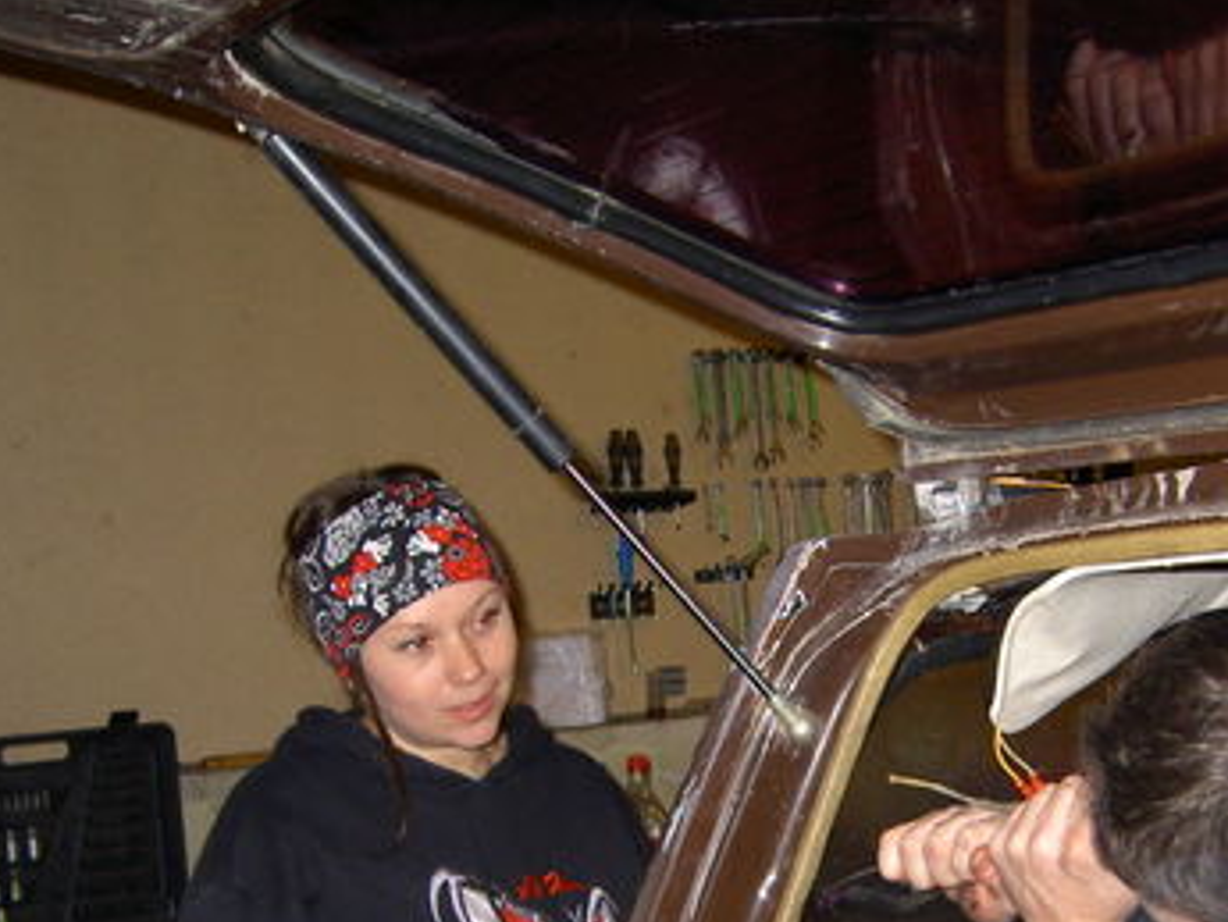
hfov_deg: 30.3
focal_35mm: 63
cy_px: 819
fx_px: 2236
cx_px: 890
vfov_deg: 22.8
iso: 100
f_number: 2.8
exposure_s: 1/60
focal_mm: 5.6
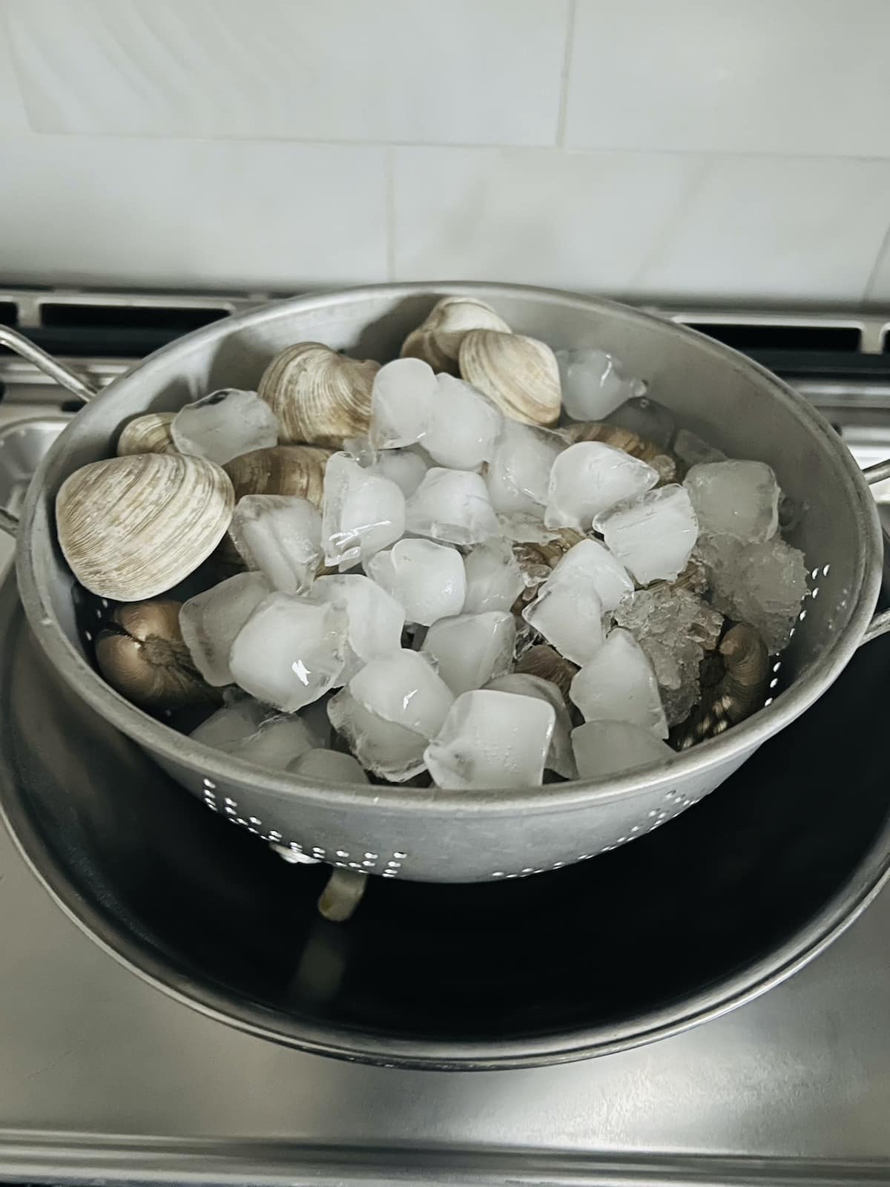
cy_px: 594
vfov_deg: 67.3
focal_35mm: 26
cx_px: 445
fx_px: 891
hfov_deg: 53.1
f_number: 1.5
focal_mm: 5.7
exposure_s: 1/17
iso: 1000
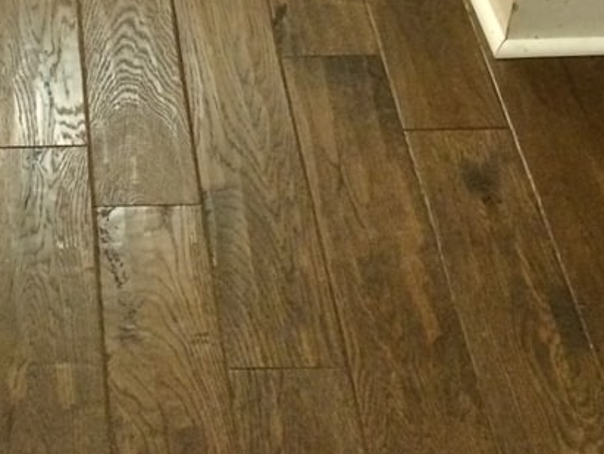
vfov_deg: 14.9
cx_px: -17
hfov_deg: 20.1
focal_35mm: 94
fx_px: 1642
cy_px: -179
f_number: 2.2
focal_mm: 4.15
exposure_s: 1/30
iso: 320
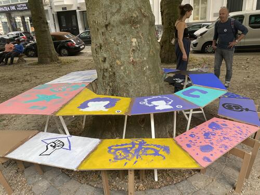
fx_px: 195
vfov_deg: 53.1
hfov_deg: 67.3
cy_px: 98
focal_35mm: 26
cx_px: 130
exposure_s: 1/122
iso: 32
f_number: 1.8
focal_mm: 4.25
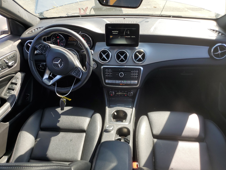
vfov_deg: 51.4
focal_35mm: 27
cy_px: 86
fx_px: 176
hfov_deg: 65.3
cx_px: 116
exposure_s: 1/455
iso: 50
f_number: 1.5
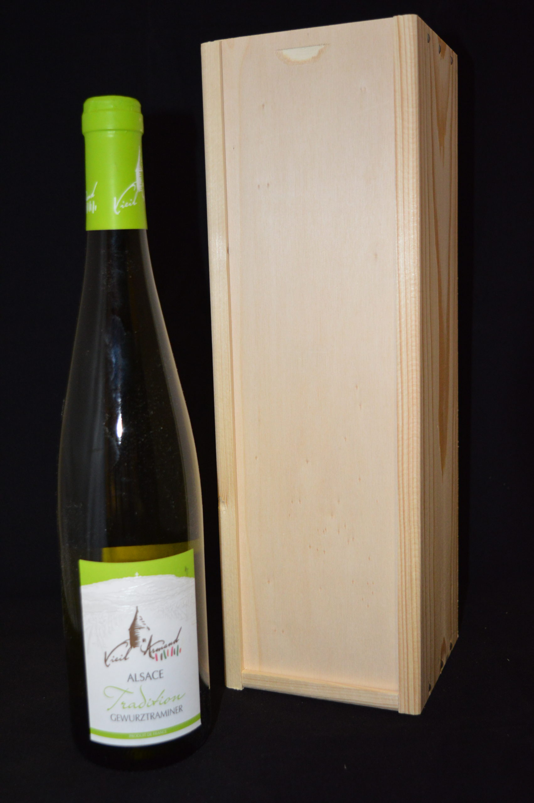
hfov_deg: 31.8
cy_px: 402
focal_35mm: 42
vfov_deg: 46.4
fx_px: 936
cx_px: 267
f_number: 4.2
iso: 1250
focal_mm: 28
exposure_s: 1/60
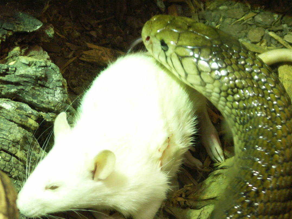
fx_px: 1417
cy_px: 109
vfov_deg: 8.8
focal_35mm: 168
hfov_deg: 11.8
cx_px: 152
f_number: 3.5
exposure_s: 1/40
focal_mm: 18.39
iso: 125
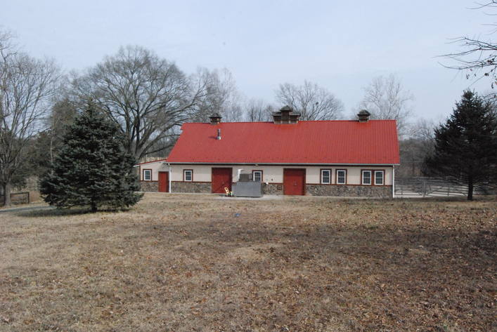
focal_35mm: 33
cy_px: 166
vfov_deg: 40.1
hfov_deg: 57.2
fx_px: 456
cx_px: 248
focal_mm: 22
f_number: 18
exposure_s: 1/1250
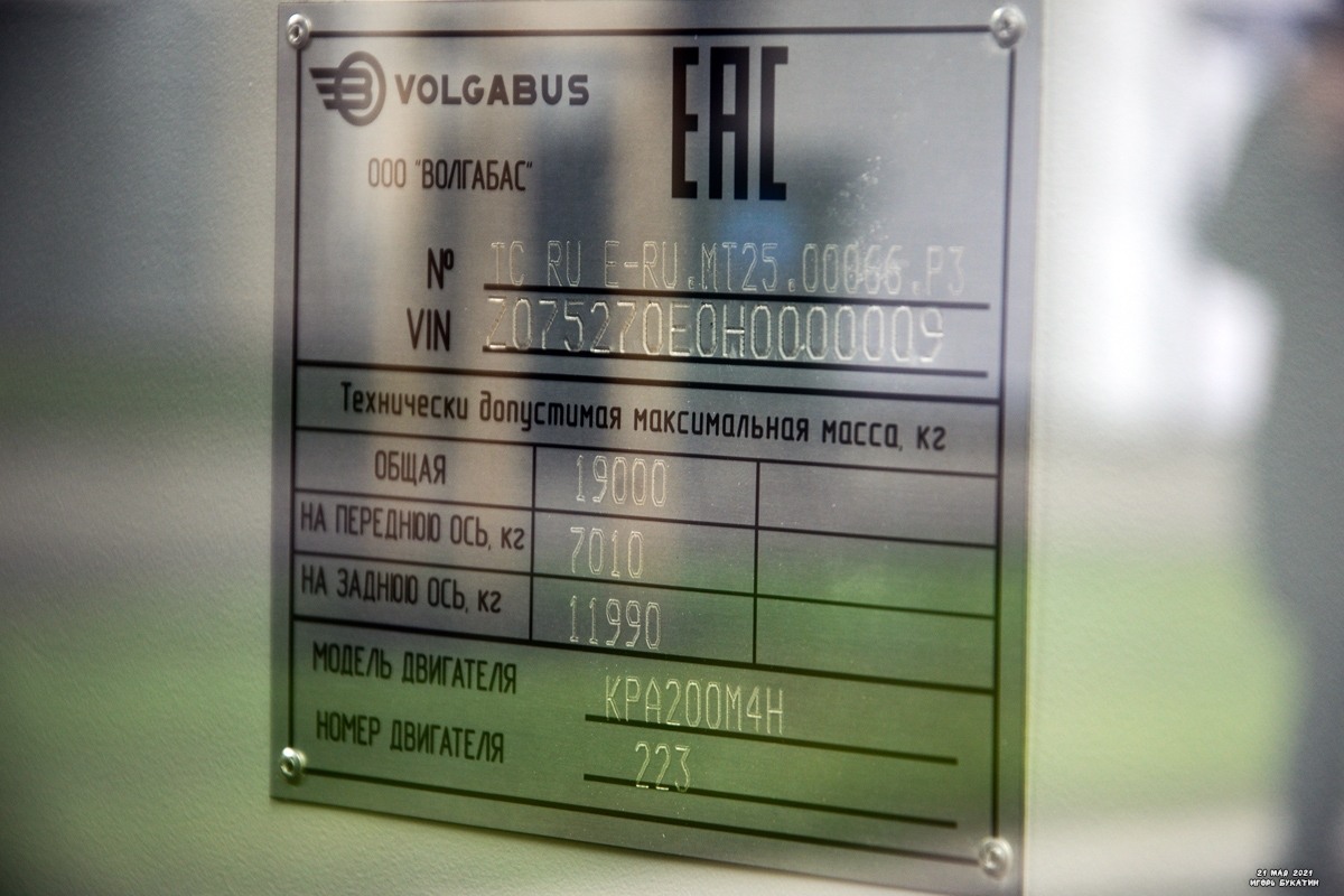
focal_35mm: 147
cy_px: 448
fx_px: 5488
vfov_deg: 9.3
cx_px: 672
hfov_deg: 14.0
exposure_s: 1/13
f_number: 5.6
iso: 200
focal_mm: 98
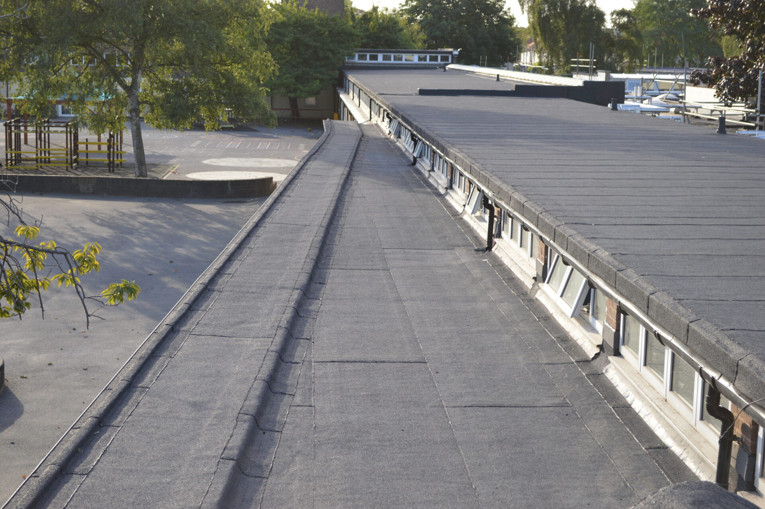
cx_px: 382
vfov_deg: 22.6
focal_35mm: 60
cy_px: 254
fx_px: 1274
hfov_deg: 33.4
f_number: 5.6
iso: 110
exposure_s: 1/125
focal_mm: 40
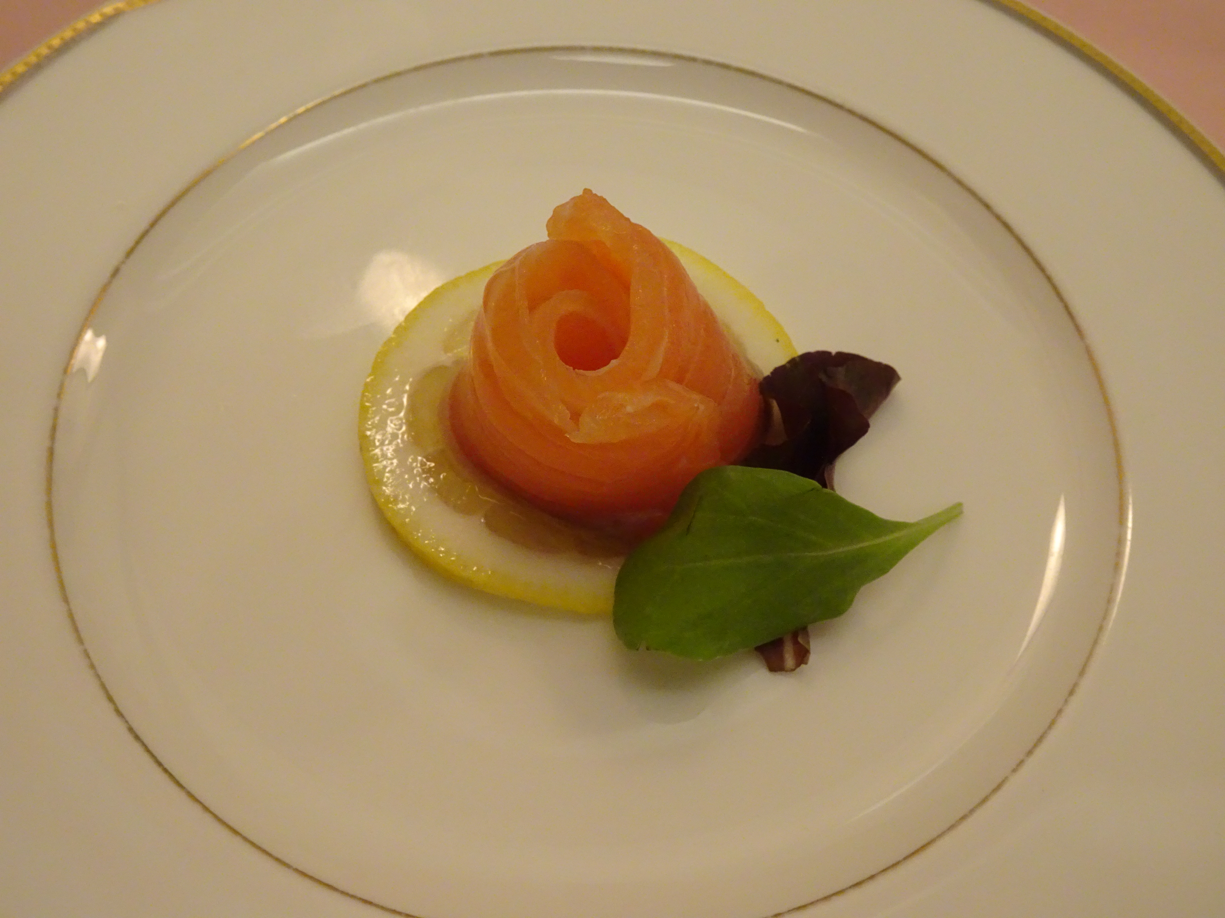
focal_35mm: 34
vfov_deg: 41.8
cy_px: 459
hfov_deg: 54.0
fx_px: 1203
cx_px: 612
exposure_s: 1/30
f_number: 4
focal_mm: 5.79
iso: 800
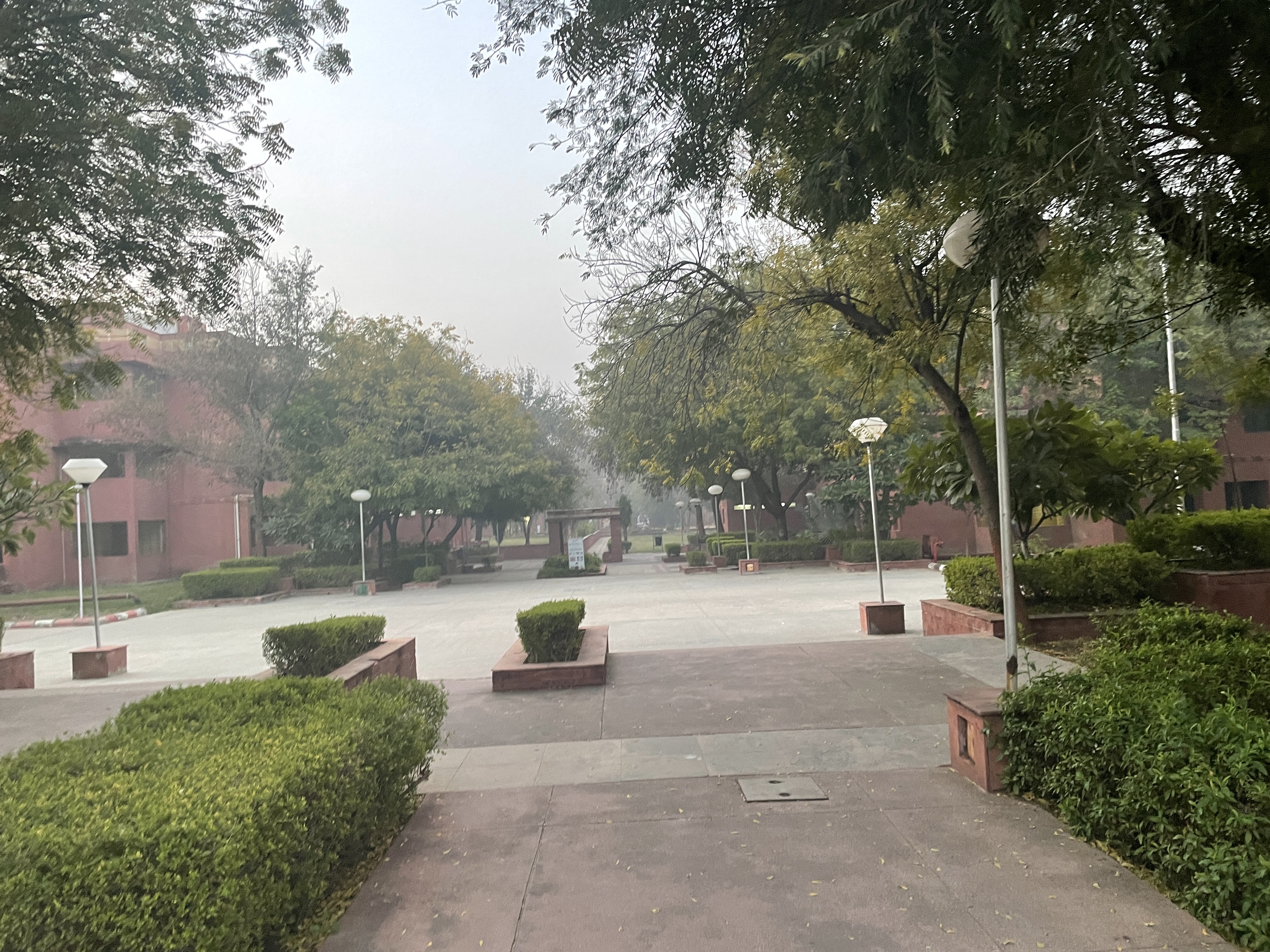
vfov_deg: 53.1
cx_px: 635
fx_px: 954
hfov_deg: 67.3
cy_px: 476
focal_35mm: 26
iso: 125
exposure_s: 1/60
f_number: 1.6
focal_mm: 4.2
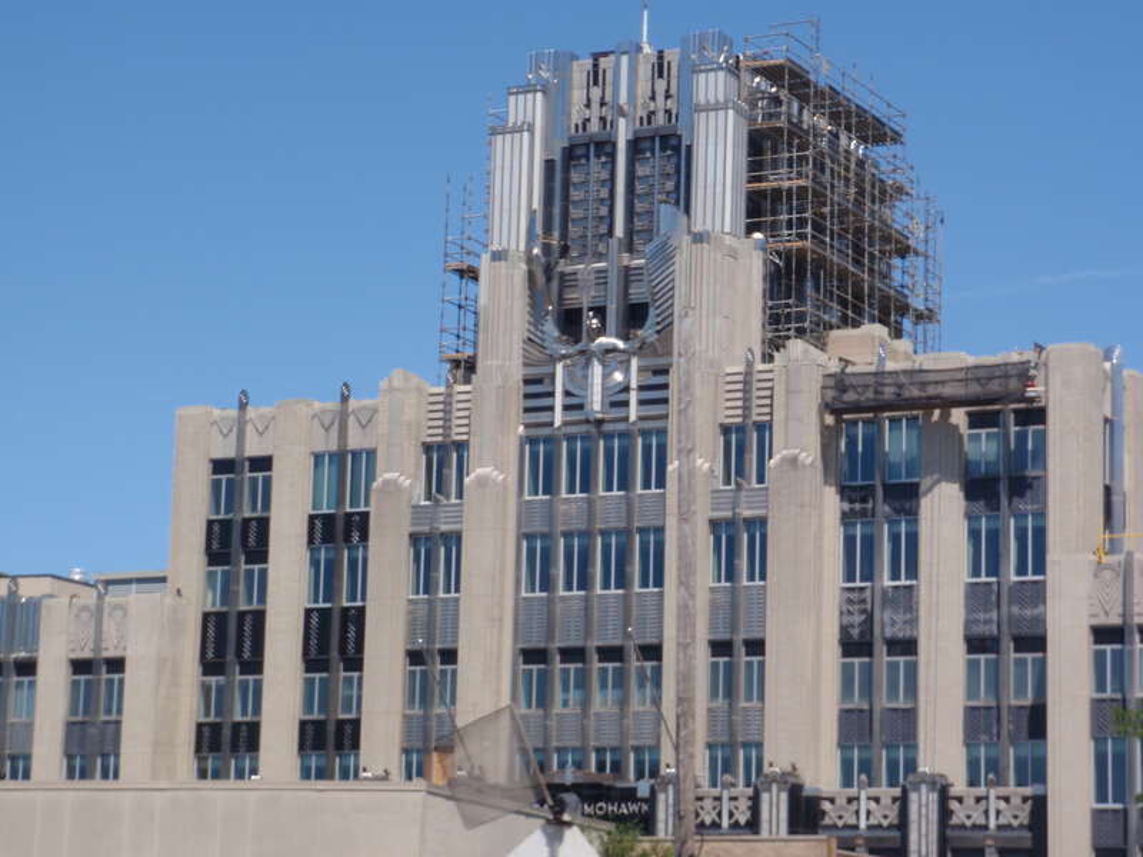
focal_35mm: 102
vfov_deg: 14.5
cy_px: 428
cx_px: 572
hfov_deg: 19.3
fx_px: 3368
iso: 64
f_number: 7.1
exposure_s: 1/200
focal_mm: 18.2
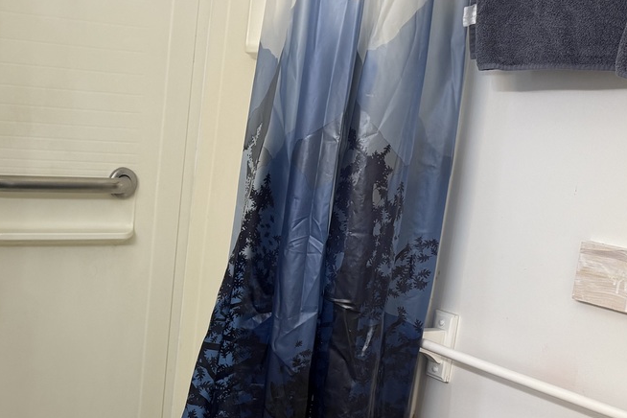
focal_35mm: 55
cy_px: 309
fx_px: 958
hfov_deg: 35.2
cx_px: 133
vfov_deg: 24.4
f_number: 1.78
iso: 200
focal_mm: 6.76
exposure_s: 1/60
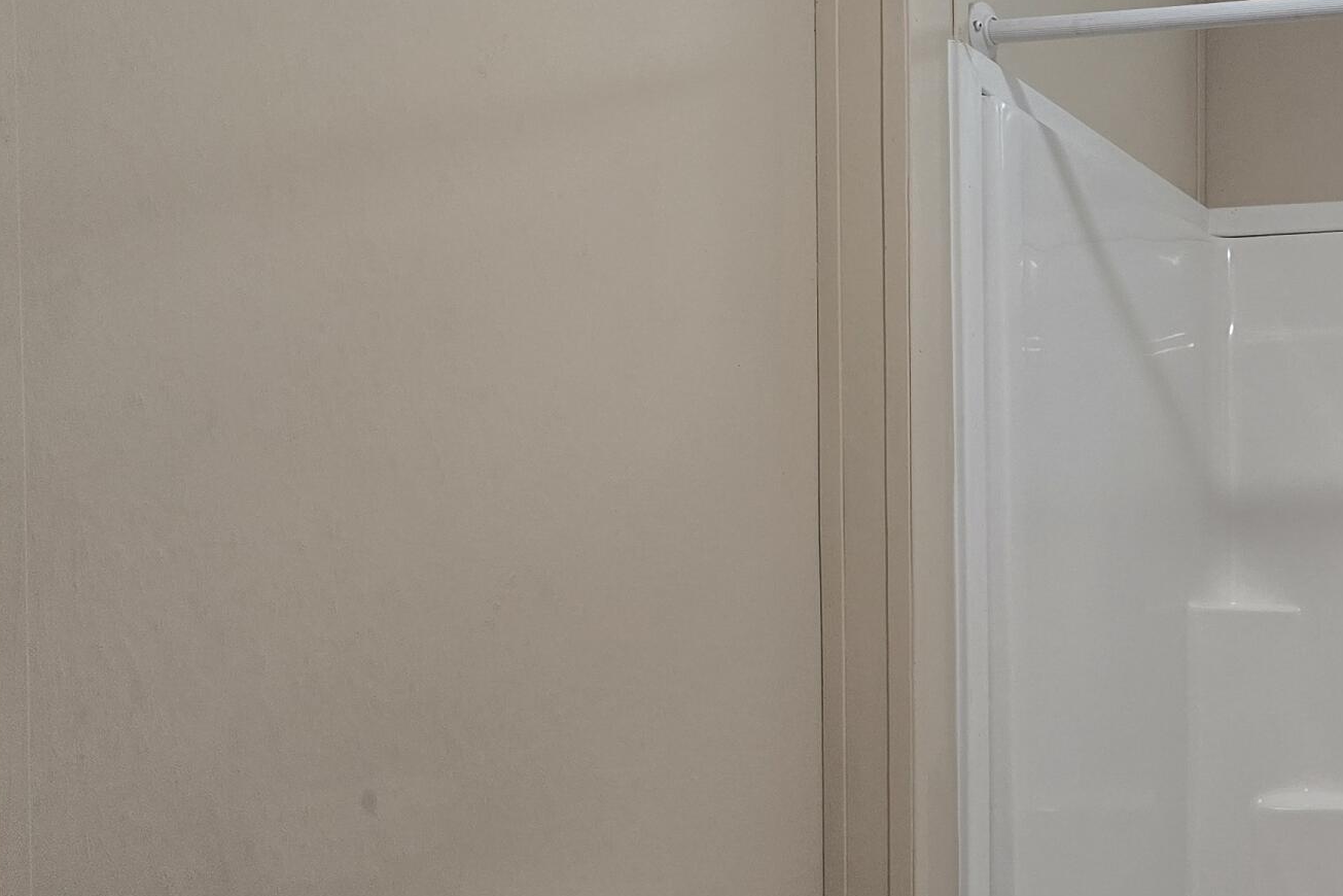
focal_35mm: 55
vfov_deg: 24.3
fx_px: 2052
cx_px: 1419
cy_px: 711
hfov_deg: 32.5
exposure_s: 1/120
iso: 250
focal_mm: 6.3
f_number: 1.7
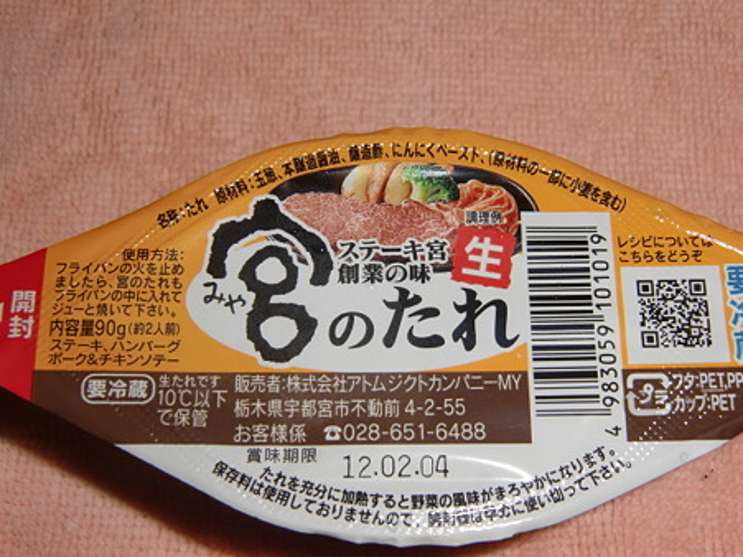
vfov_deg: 30.9
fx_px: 1009
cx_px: 372
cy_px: 278
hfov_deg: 40.4
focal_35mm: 47
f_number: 9.3
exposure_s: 1/60
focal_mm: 8.4
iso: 64
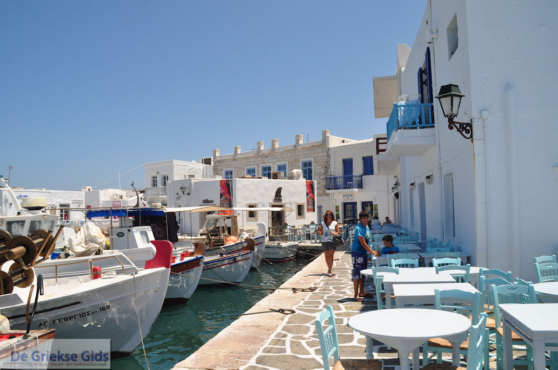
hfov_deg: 67.4
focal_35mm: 27
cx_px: 279
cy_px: 185
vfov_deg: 47.8
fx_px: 418
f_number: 10
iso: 200
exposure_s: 1/500
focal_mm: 18
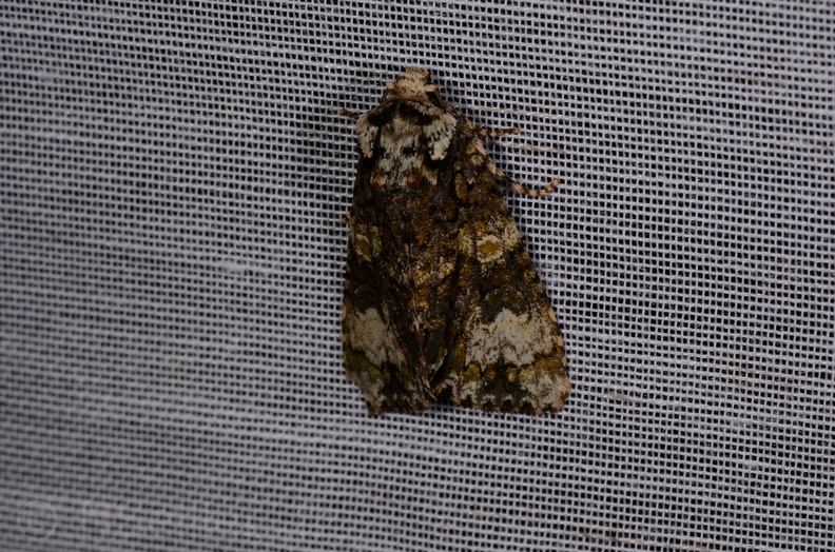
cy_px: 276
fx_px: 2950
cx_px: 418
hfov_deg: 16.1
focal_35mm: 128
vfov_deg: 10.7
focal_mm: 85
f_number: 25
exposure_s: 1/60
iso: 100
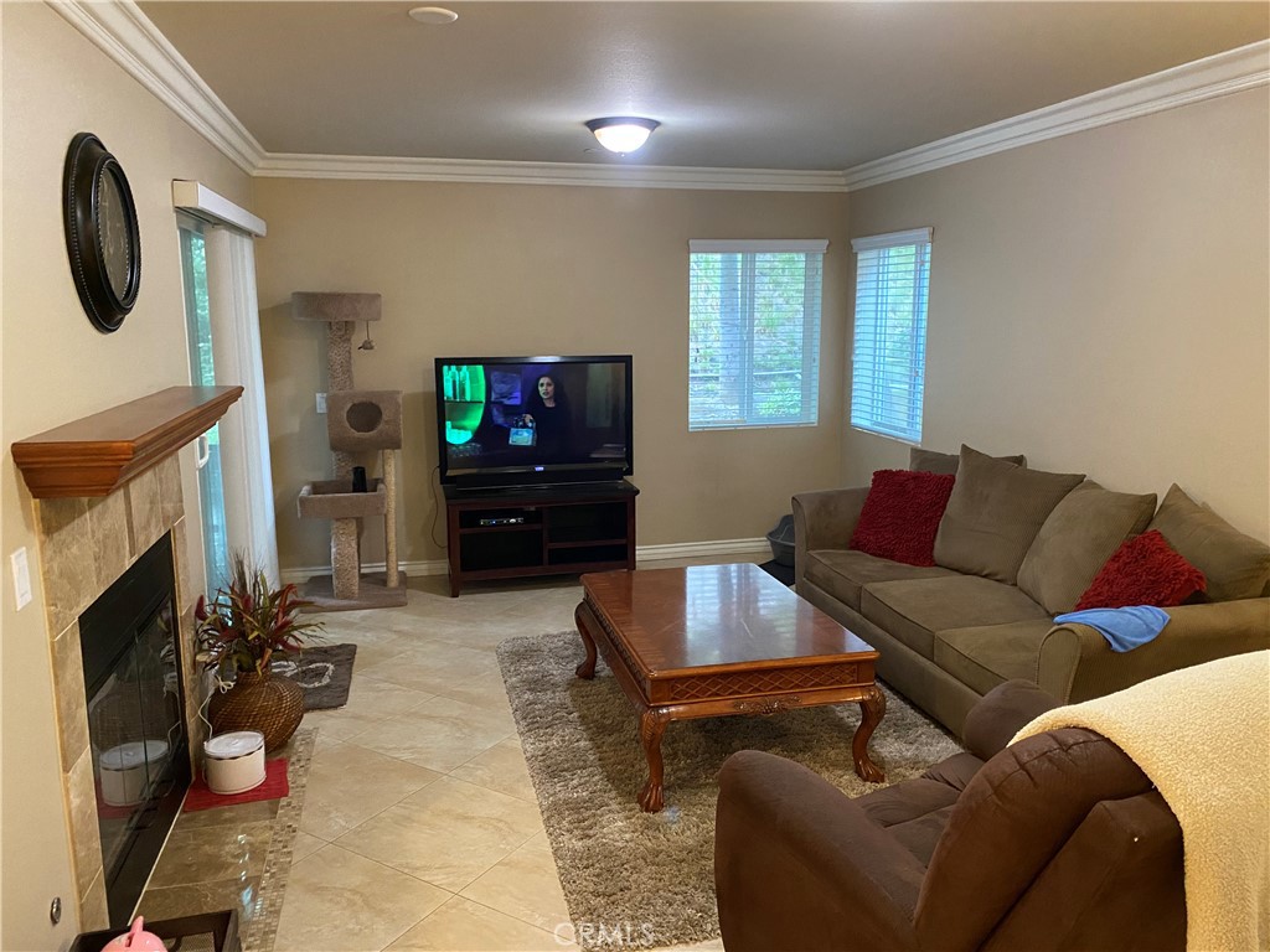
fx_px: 954
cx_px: 635
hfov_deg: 67.3
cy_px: 476
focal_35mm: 26
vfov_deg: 53.1
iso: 500
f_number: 1.8
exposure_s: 1/40
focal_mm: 4.25
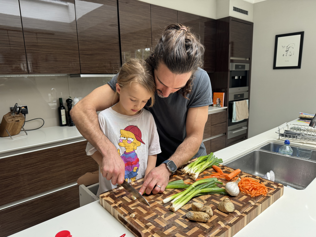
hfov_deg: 71.6
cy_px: 118
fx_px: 219
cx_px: 158
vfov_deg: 56.8
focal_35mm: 24
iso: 125
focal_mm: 6.86
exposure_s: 1/121
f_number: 1.78
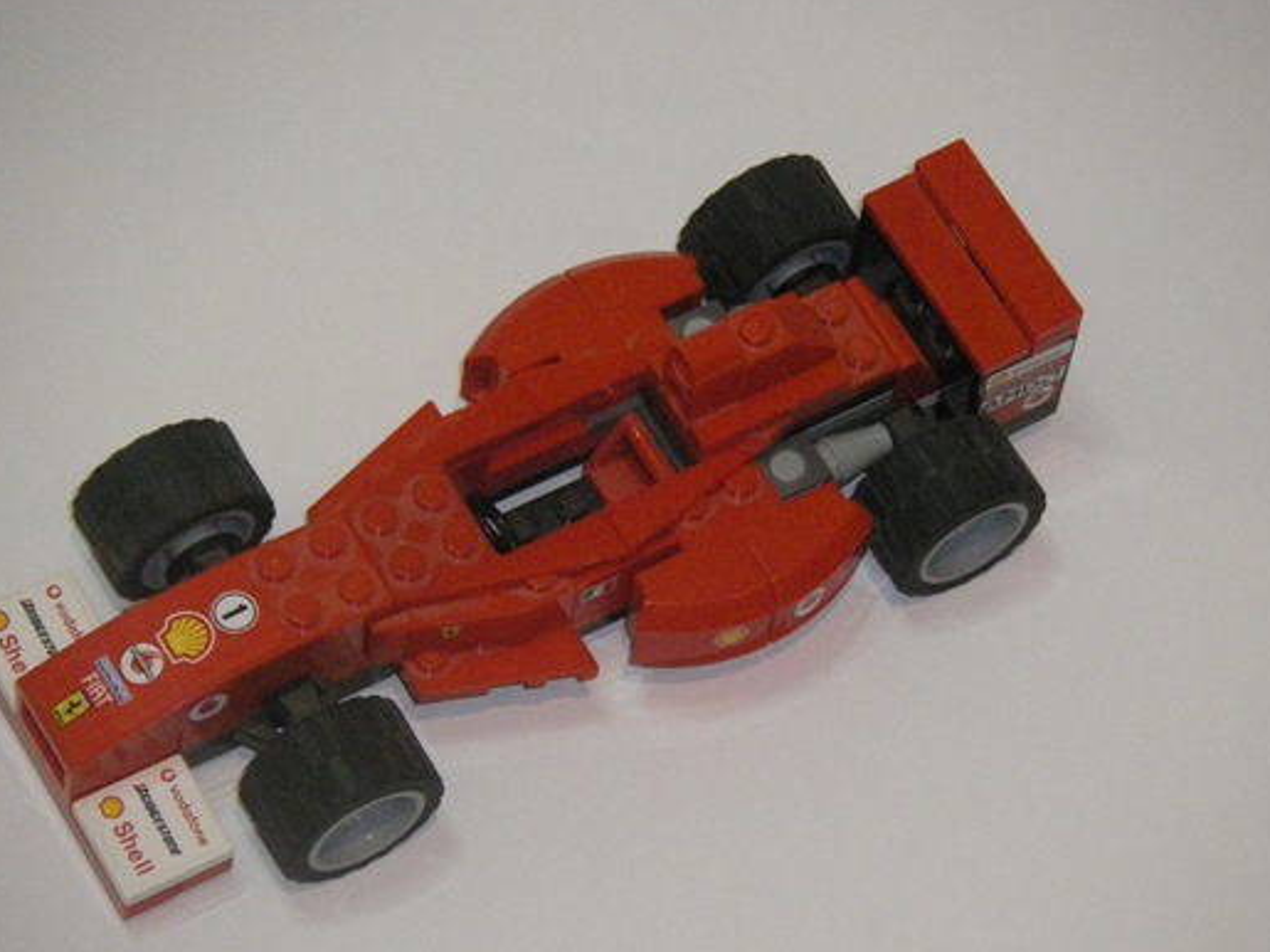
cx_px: 656
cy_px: 562
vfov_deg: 9.3
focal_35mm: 159
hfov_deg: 12.4
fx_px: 5832
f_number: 4.2
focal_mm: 21.1
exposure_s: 1/100
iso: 640
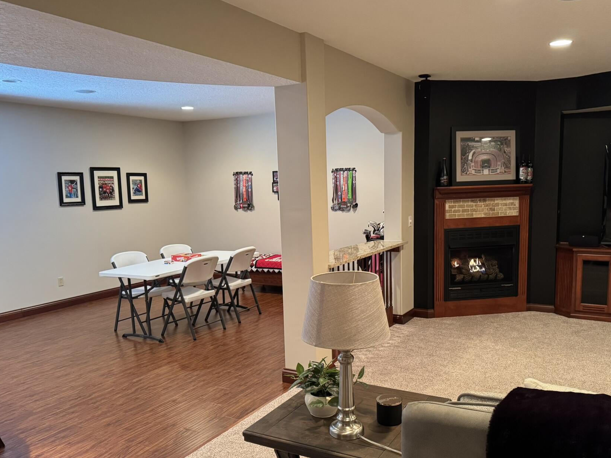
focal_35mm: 30
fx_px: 530
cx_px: 325
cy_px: 256
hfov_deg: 59.9
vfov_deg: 46.7
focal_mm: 6.76
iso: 500
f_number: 1.78
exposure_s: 1/60
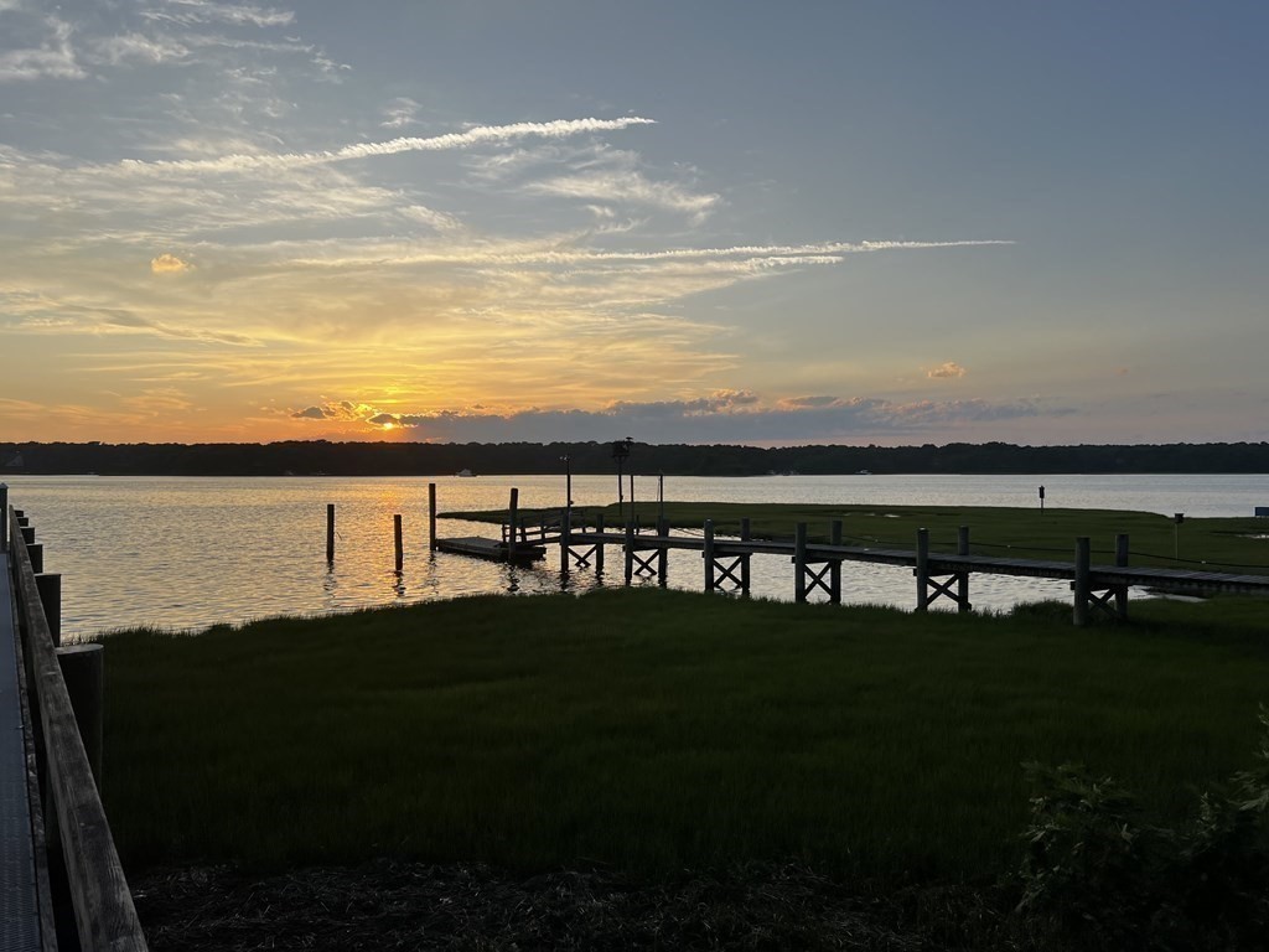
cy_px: 476
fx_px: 953
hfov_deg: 67.3
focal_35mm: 26
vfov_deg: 53.1
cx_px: 634
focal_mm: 5.7
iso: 50
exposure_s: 1/2165
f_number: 1.5
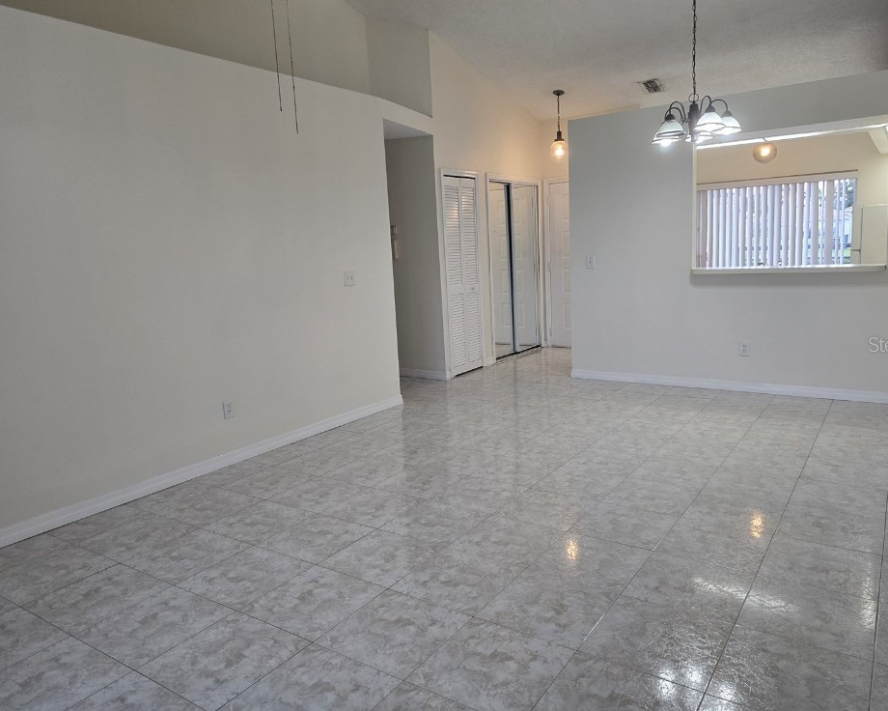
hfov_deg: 68.1
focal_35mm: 25
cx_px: 465
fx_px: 657
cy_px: 344
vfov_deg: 56.8
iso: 125
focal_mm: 6.3
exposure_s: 1/120
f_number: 1.7
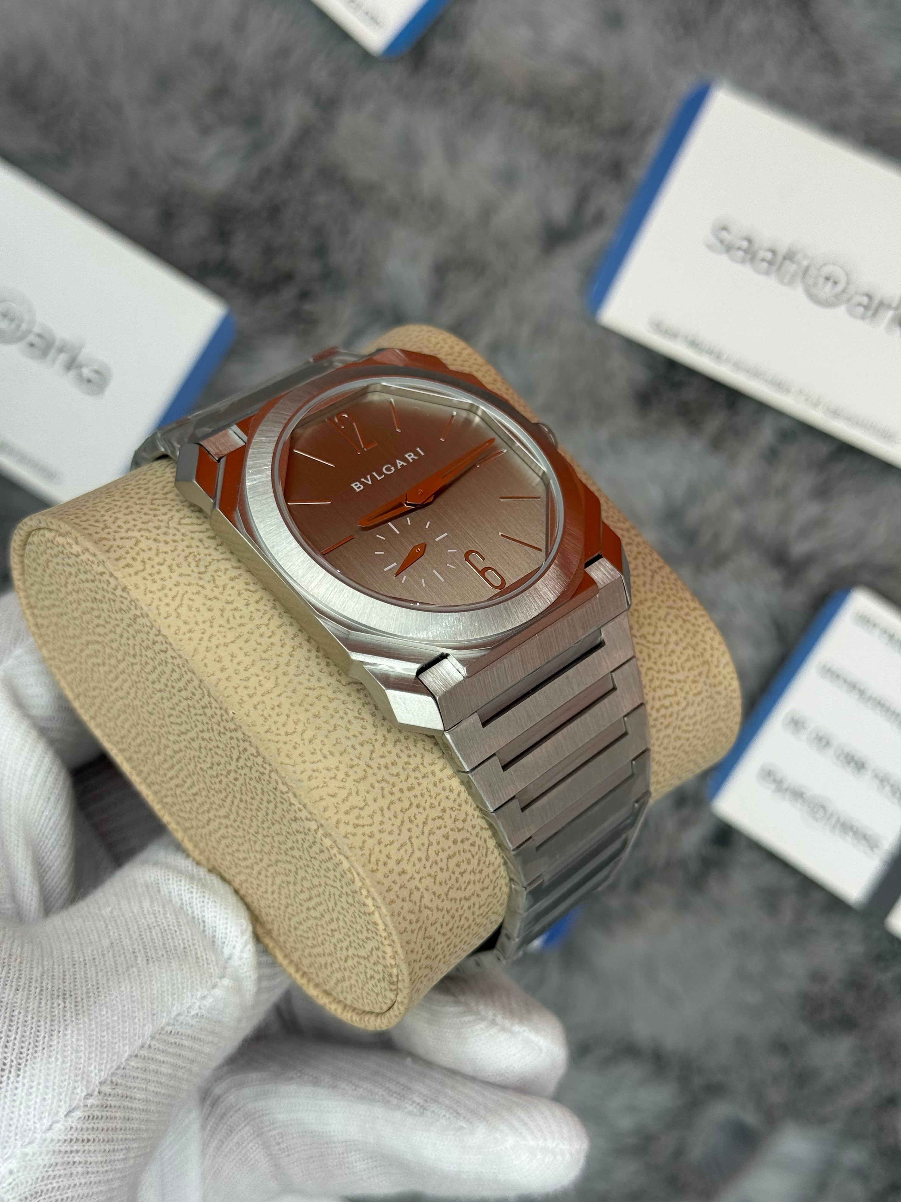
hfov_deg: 30.3
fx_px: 1666
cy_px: 601
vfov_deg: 39.7
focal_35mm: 48
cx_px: 450
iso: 100
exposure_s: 1/1027
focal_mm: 6.76
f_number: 1.78
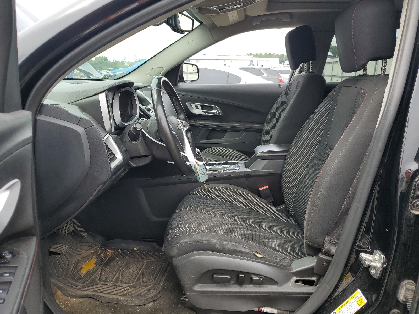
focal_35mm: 26
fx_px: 315
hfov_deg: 67.3
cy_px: 157
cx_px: 210
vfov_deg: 53.1
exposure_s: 1/476
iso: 50
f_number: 1.5
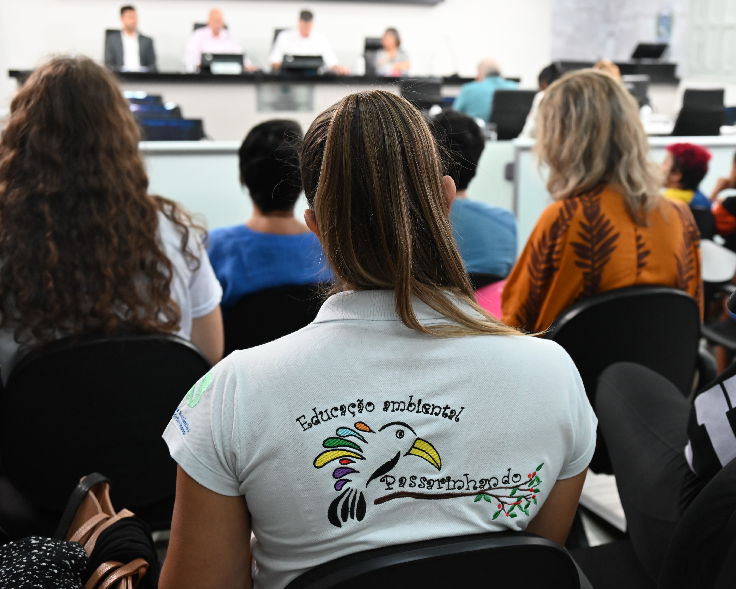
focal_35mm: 47
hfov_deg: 39.4
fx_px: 1024
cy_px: 295
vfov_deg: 32.1
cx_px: 433
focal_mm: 41
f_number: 5
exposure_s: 1/125
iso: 2200
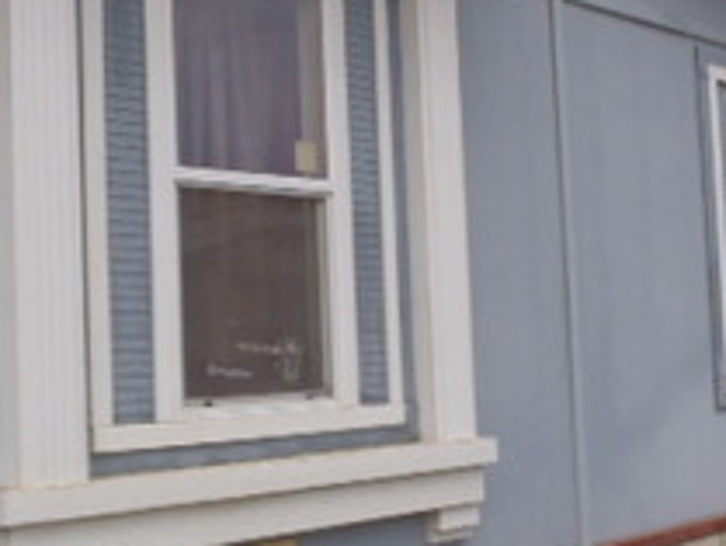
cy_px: 217
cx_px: 386
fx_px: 1406
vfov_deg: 21.9
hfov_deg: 28.9
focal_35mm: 67
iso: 80
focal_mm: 5
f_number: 10
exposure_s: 1/60
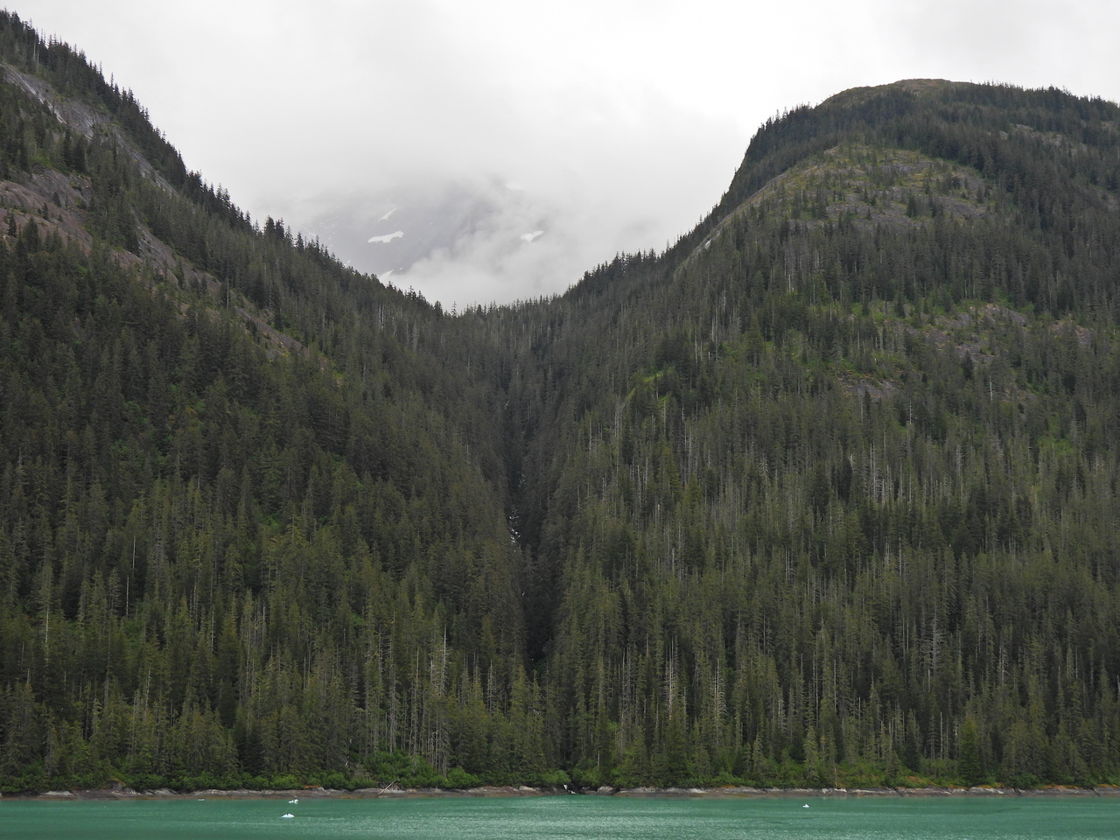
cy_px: 420
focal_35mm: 60
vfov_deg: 24.4
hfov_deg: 32.2
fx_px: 1941
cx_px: 560
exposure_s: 1/500
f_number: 3.5
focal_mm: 10.7
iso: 100
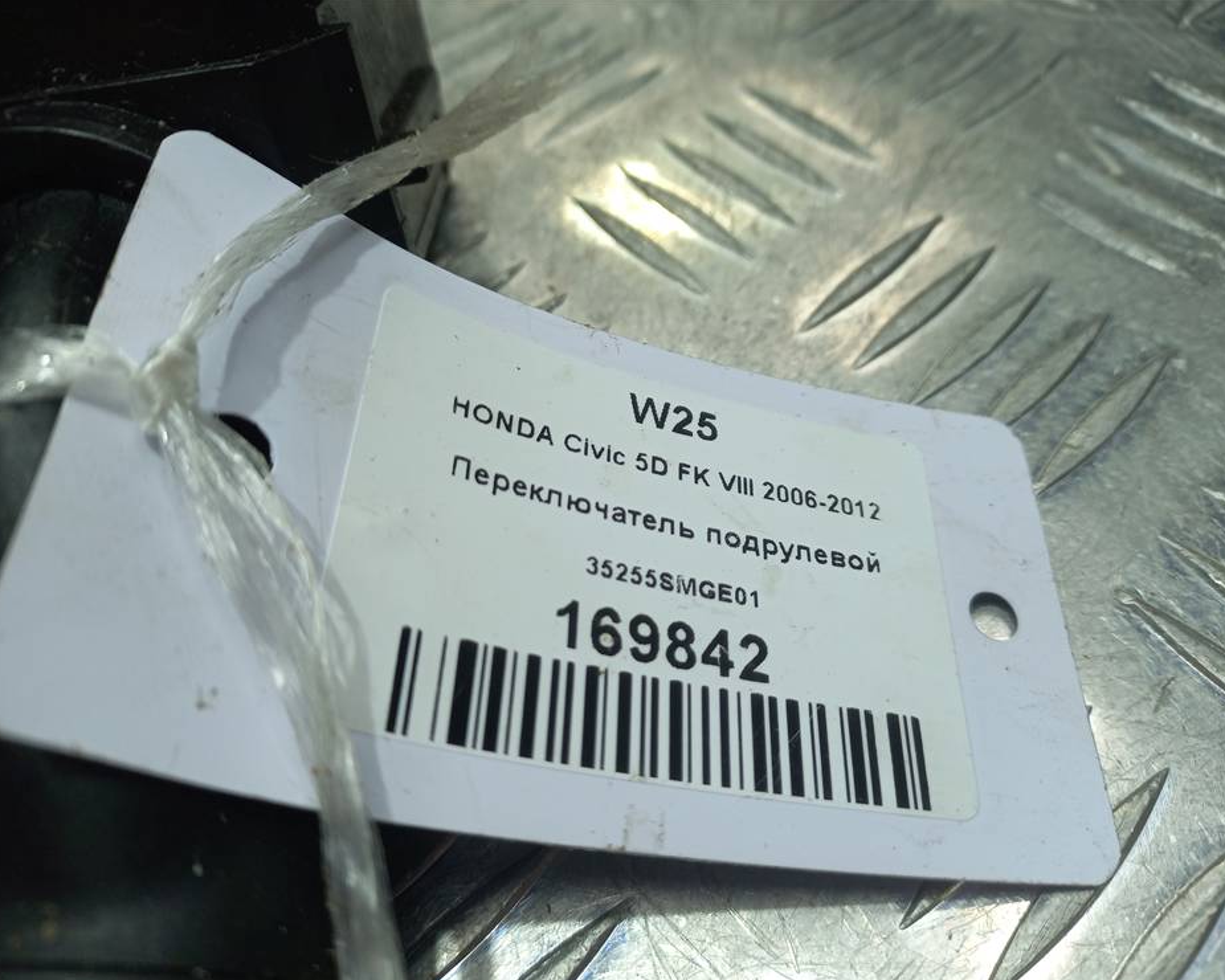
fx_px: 979
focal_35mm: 27
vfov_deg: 53.2
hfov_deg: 64.0
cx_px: 648
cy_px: 506
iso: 32
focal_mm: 4.6
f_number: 1.8
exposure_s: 1/100
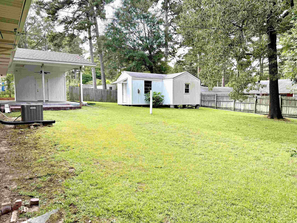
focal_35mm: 24
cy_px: 112
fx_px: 206
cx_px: 148
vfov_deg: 56.8
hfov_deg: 71.6
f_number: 1.78
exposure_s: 1/494
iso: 100
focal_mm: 6.76
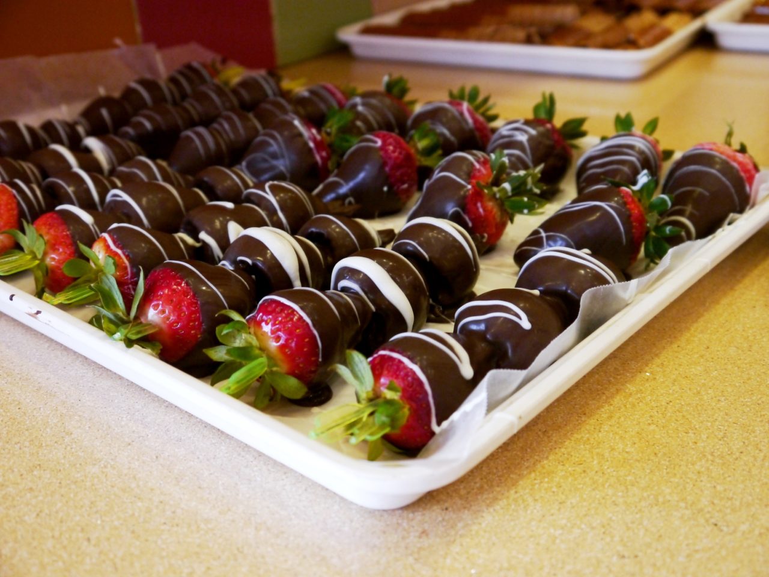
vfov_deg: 34.3
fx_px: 933
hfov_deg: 44.8
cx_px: 384
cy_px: 288
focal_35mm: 42
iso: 400
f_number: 5
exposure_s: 1/160
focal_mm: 21
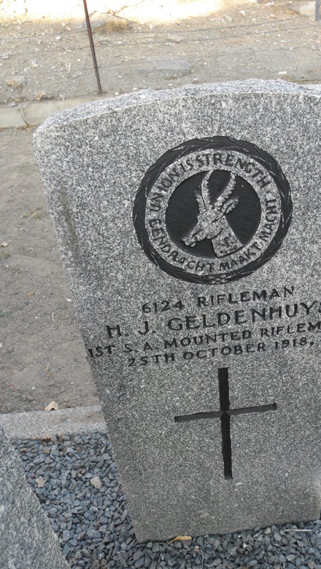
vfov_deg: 66.0
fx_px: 438
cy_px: 285
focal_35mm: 29
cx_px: 208
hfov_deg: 39.8
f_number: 2.8
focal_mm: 4.6
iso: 64
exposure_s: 1/30
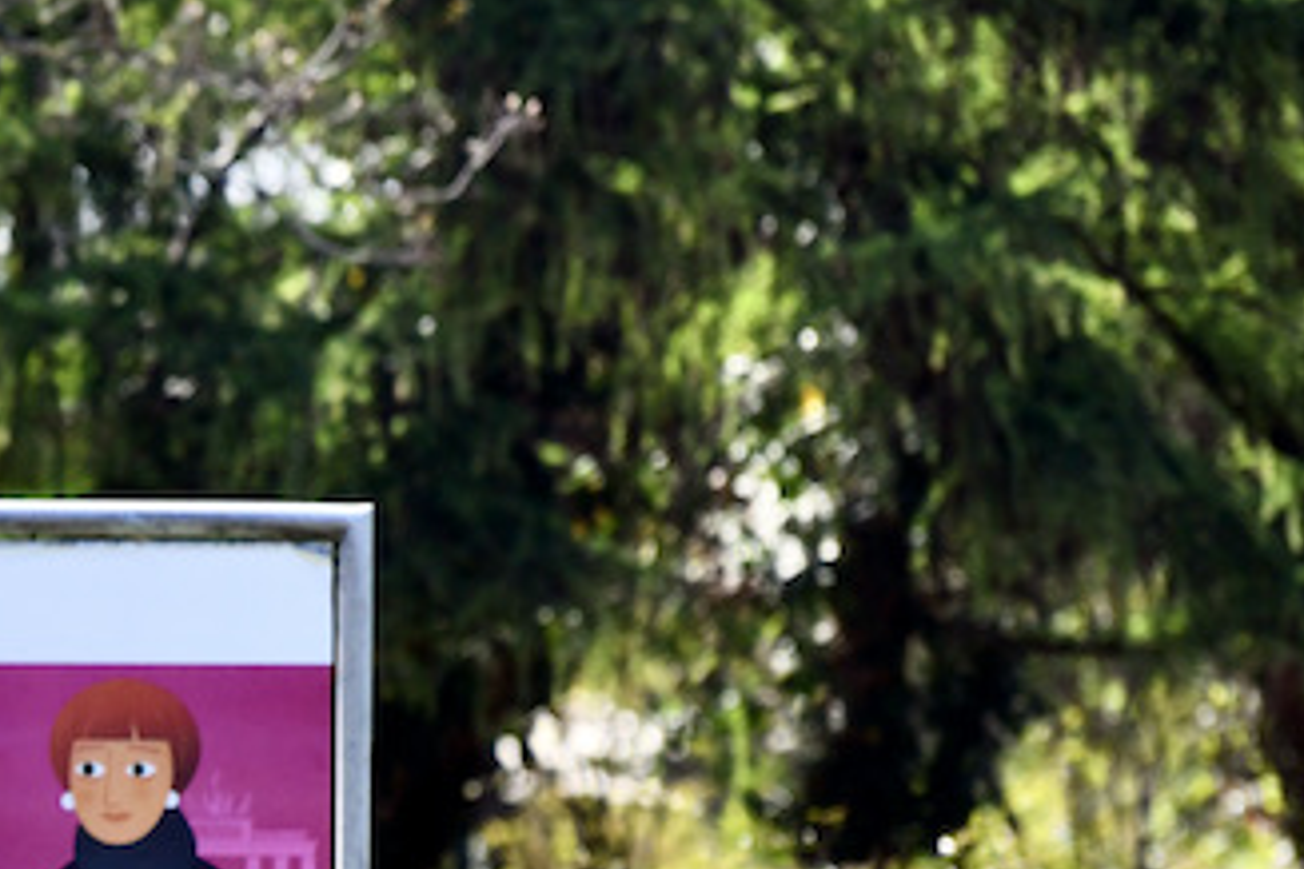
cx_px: -451
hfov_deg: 3.3
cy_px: 1226
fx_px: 22673
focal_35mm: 626
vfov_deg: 2.2
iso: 1000
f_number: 3.5
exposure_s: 1/6400
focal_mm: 200
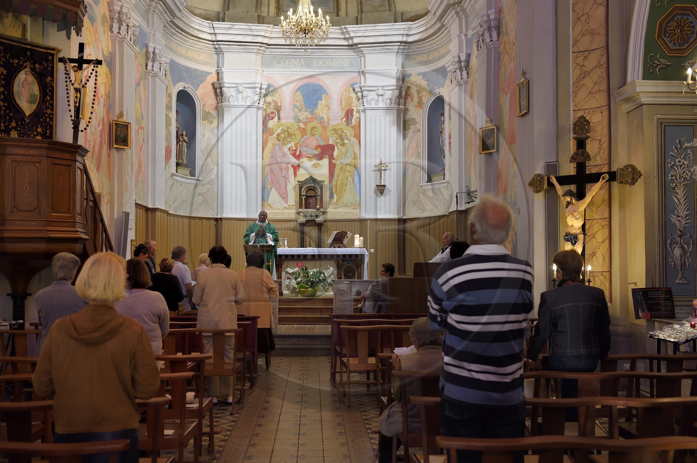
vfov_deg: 33.3
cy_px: 232
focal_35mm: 40
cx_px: 348
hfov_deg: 48.5
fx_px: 774
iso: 1600
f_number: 4
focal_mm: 40
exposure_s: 1/50
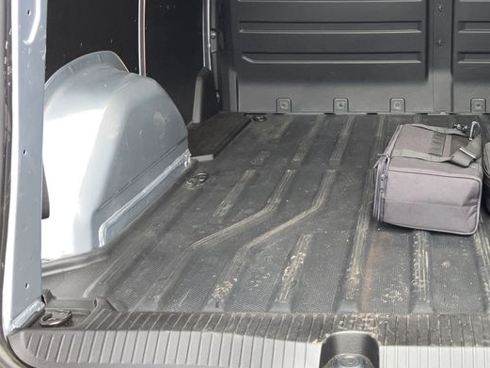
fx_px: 779
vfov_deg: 25.9
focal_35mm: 55
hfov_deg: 33.9
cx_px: 393
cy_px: 55
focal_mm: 3.99
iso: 32
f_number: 1.8
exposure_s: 1/17
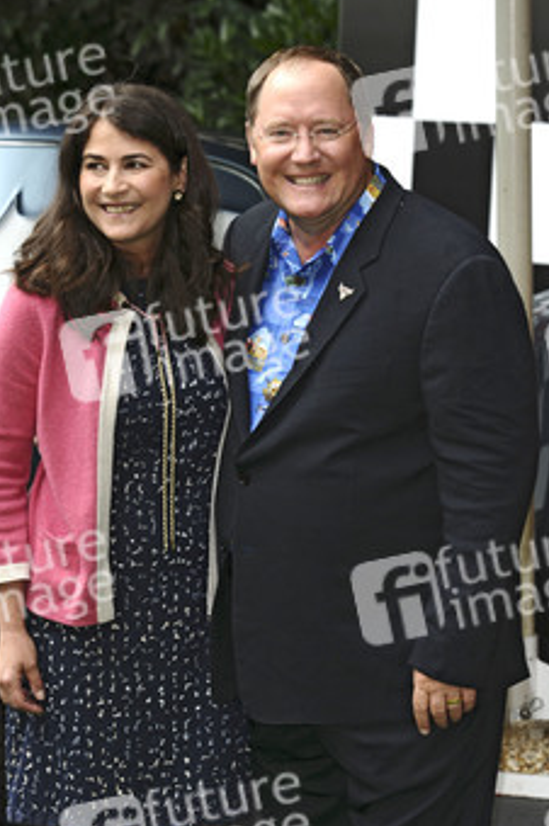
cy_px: 466
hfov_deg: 6.5
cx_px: 255
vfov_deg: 9.7
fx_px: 4859
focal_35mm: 212
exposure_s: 1/250
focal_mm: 120
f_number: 6.3
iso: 200
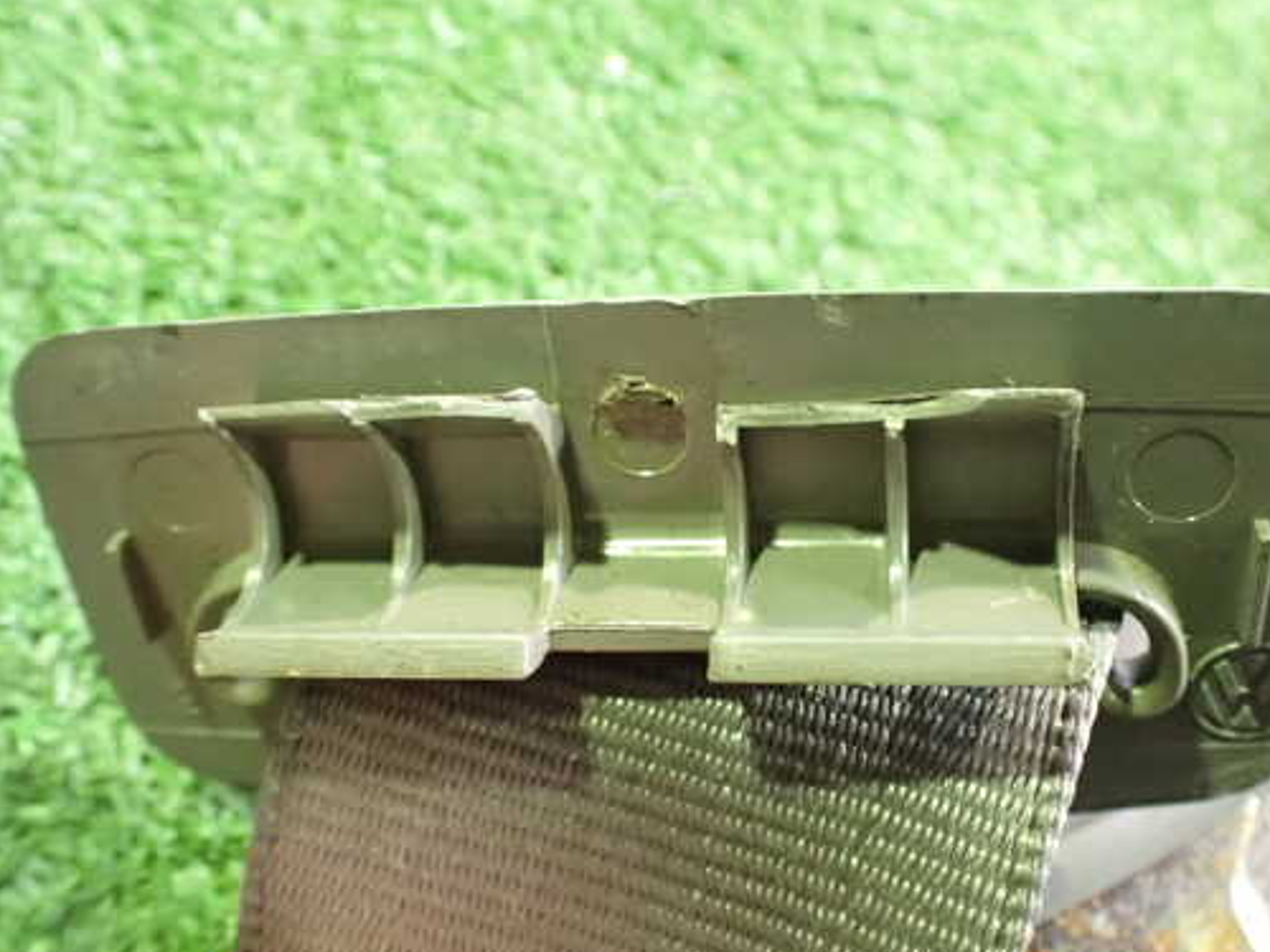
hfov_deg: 51.2
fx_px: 1321
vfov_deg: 39.6
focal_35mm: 36
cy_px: 505
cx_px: 716
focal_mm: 5.4
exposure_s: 1/30
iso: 1600
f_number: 2.3
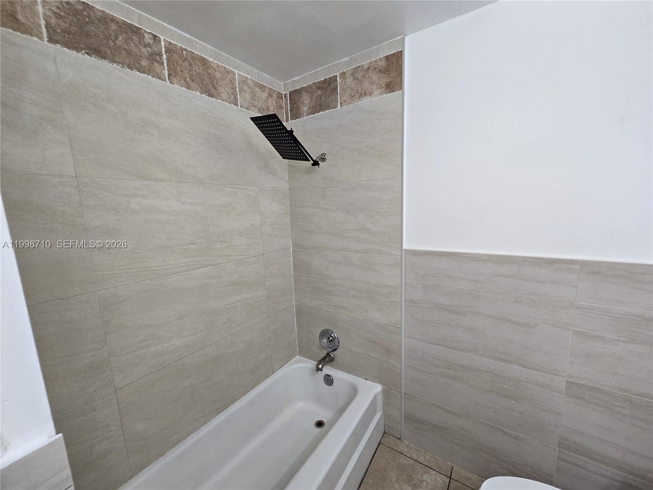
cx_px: 326
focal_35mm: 13
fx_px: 245
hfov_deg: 106.2
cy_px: 245
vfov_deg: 89.9
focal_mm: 2.2
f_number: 2.2
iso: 100
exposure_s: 1/60
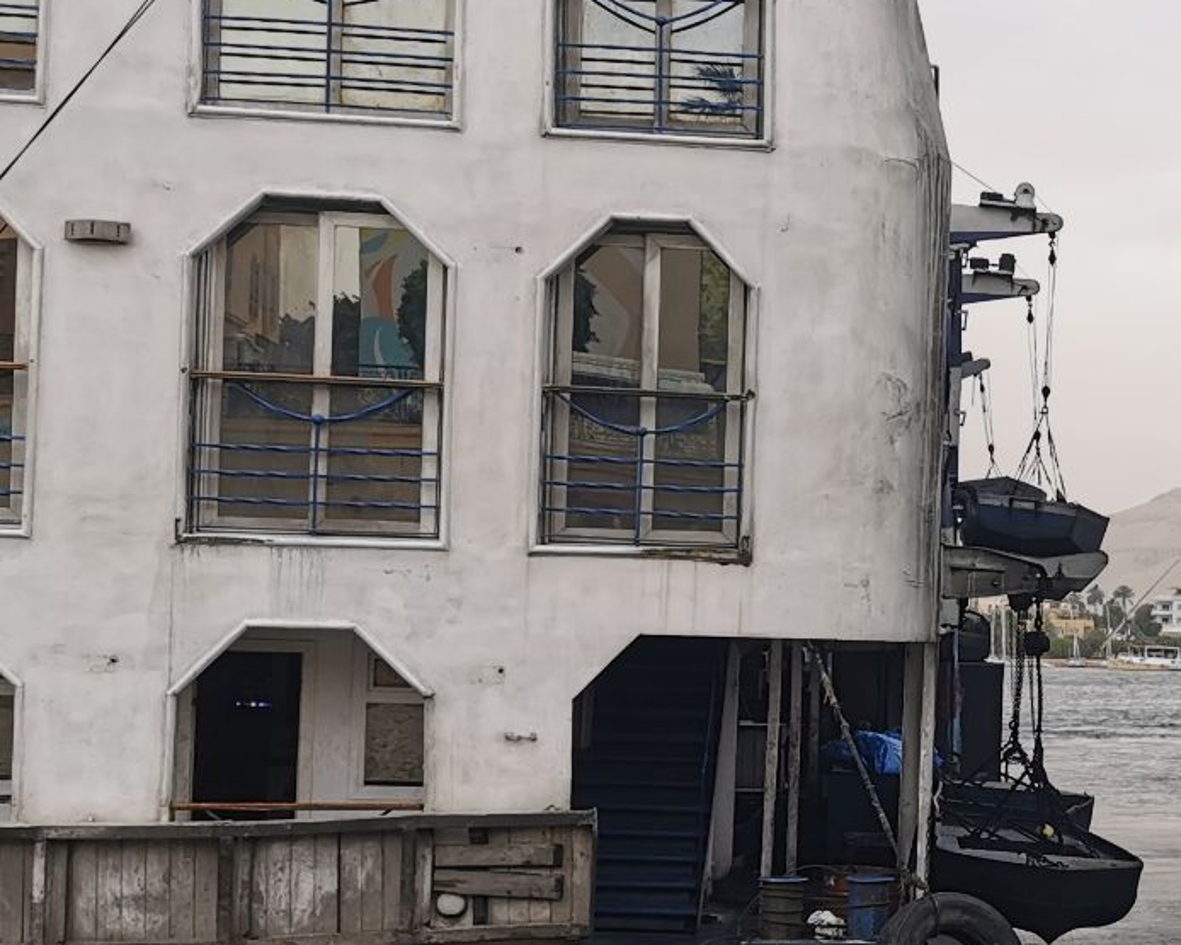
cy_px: 627
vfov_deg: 20.1
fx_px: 2656
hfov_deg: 22.9
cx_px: 1429
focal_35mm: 76
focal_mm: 5.56
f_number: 1.6
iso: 50
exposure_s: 1/714
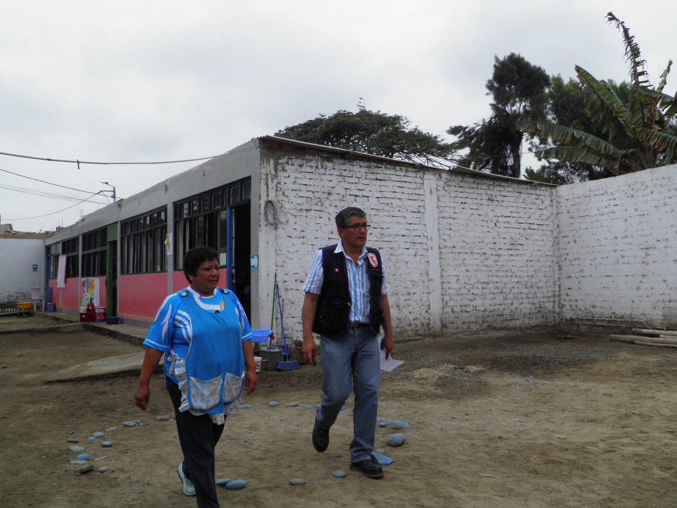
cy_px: 254
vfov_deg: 46.8
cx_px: 338
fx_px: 587
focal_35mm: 30
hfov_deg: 60.0
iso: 50
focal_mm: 5.5
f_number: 5.9
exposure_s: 1/250
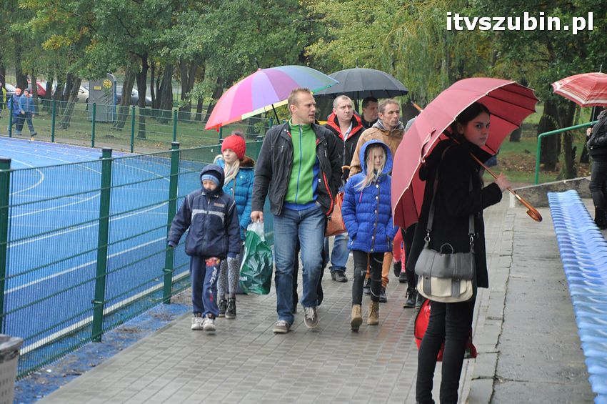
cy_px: 202
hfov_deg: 19.5
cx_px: 304
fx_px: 1769
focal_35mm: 105
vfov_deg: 13.0
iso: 1000
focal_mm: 70
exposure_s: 1/160
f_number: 5.3
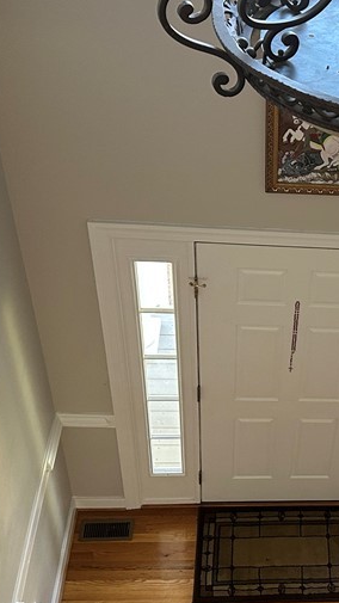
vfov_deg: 39.1
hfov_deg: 21.4
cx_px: 383
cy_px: 325
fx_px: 847
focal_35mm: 53
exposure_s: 1/60
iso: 250
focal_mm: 6.86
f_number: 1.78
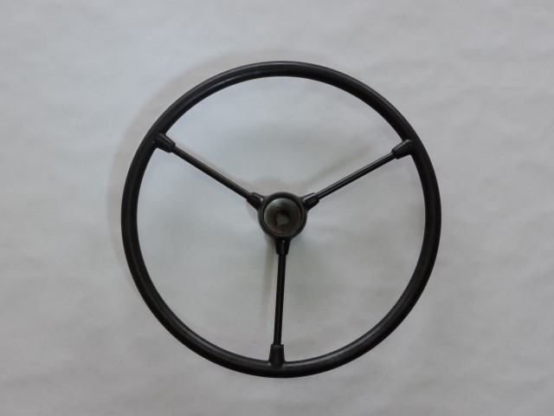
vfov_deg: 29.1
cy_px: 208
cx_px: 277
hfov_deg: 38.2
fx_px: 800
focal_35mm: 50
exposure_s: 1/50
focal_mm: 8.9
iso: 125
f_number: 3.6
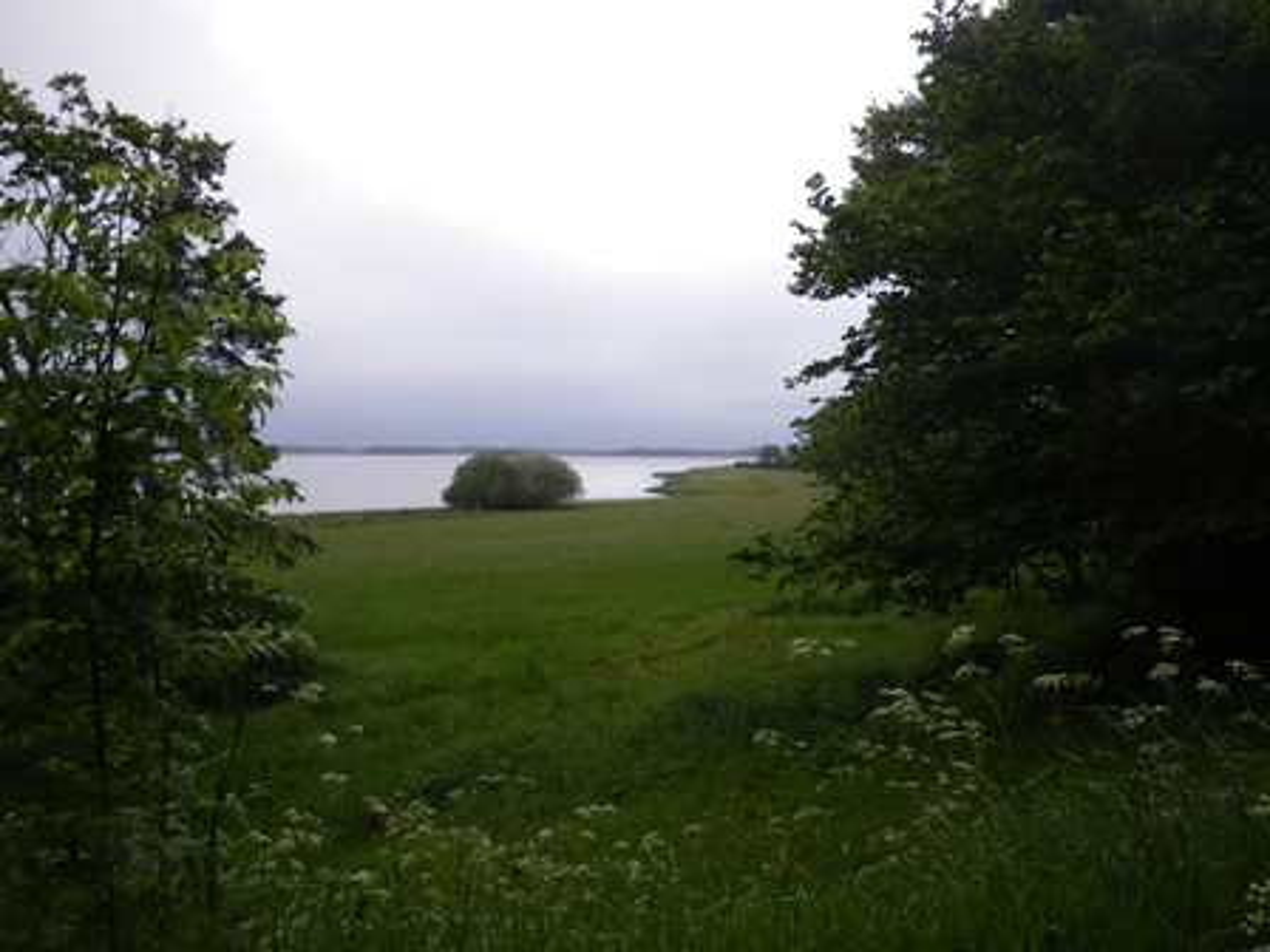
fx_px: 1027
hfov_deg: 63.4
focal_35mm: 28
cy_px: 476
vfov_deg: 49.7
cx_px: 635
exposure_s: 1/125
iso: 50
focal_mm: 5
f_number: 3.5
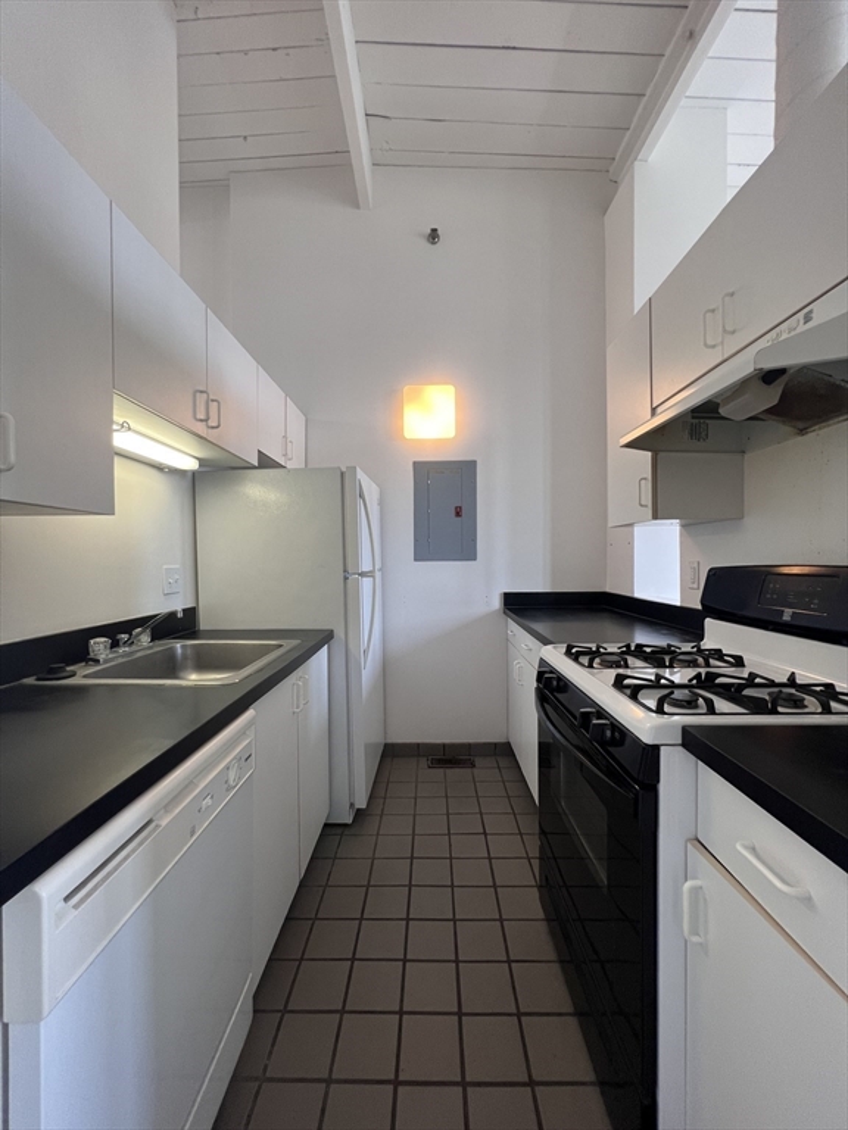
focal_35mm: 13
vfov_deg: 106.2
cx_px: 424
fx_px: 425
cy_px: 565
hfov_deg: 89.9
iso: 125
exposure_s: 1/120
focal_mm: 1.57
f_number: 1.8
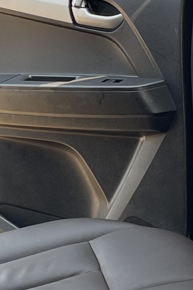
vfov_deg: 13.5
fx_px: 1222
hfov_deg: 9.0
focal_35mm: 152
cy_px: 99
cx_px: 155
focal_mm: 5.1
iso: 32
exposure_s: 1/236
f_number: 1.6
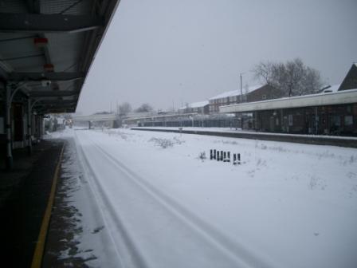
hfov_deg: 52.6
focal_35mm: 35
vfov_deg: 40.7
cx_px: 178
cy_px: 134
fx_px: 361
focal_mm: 5.8
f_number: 2.6
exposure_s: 1/640
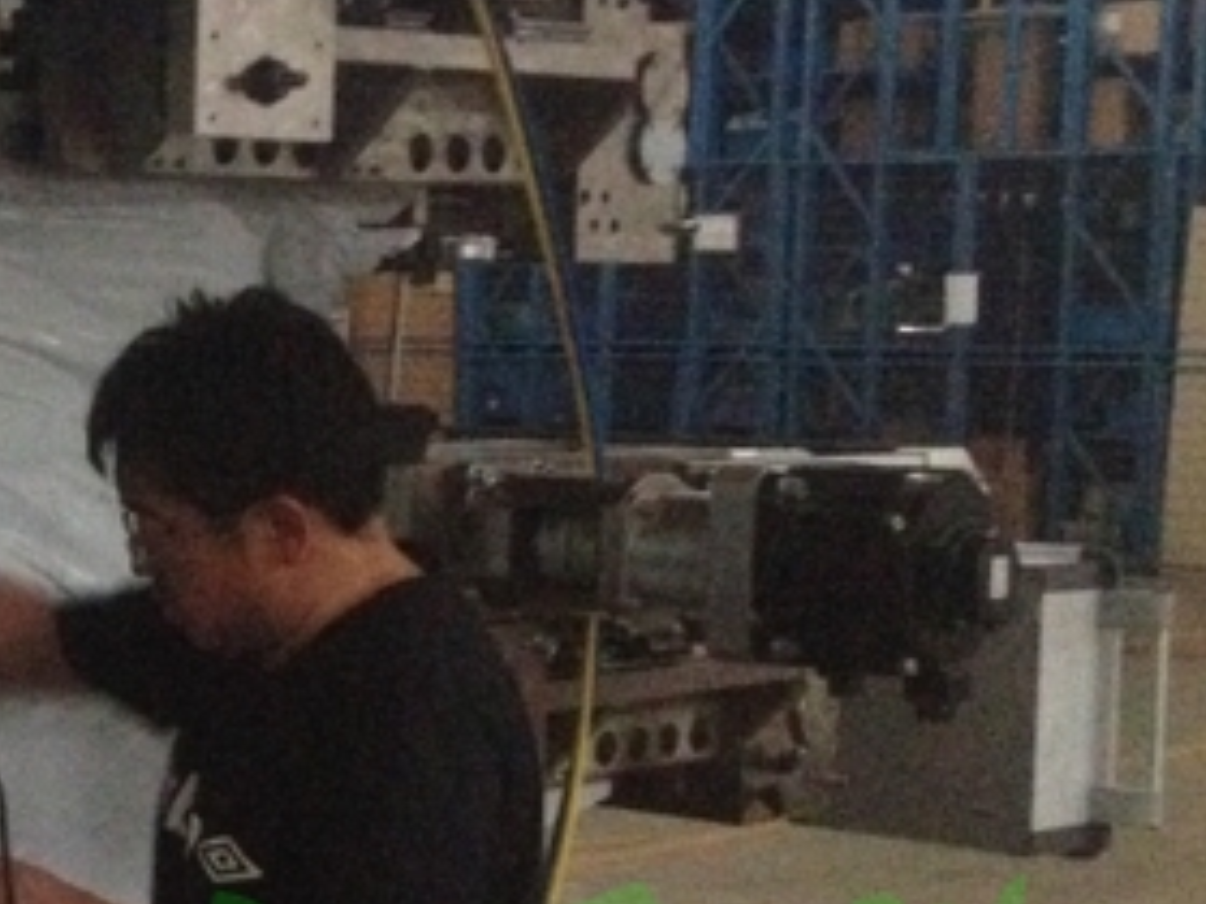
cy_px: 659
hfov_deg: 18.8
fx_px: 3484
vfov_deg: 14.7
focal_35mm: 100
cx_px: -172
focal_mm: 4.28
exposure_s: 1/15
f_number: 2.4
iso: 800
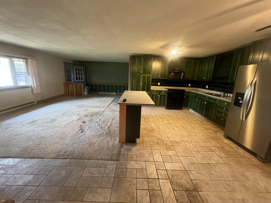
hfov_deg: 106.2
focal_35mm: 13
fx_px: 102
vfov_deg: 89.9
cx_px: 136
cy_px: 102
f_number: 1.8
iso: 400
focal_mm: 1.57
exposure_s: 1/60
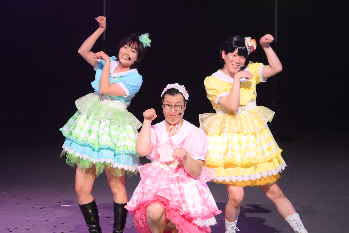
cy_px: 116
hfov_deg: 4.3
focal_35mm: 480
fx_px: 4653
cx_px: 174
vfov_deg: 2.9
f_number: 5.6
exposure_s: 1/250
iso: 3200
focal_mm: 320
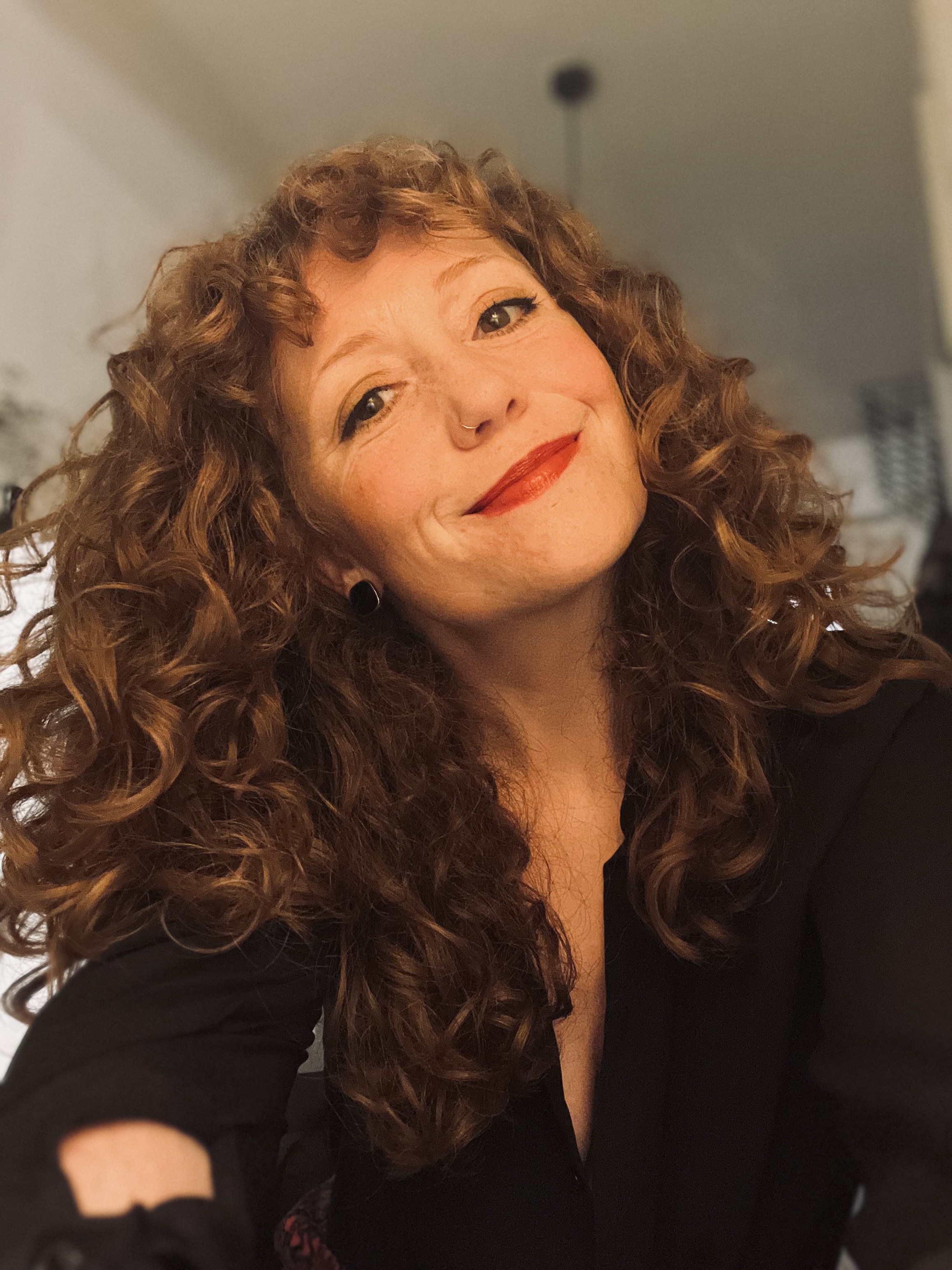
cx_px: 476
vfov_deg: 60.0
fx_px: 1100
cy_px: 635
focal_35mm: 30
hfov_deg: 46.8
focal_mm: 2.71
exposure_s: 1/25
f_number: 2.2
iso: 500
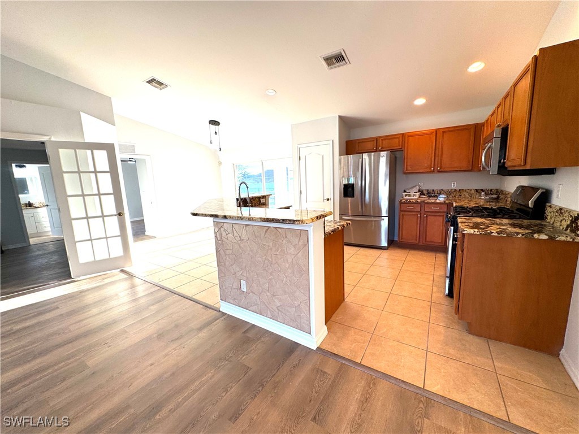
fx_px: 234
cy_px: 217
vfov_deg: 85.7
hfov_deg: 102.1
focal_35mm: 14
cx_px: 290
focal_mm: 2.22
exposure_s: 1/120
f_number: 2.2
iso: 64
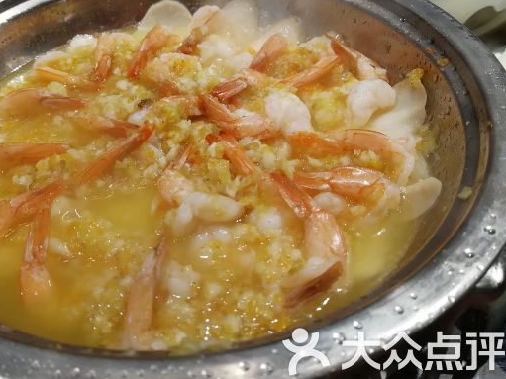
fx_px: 541
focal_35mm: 37
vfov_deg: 38.4
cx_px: 184
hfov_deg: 49.6
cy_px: 143
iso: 80
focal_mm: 3.83
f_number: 1.8
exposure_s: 1/100
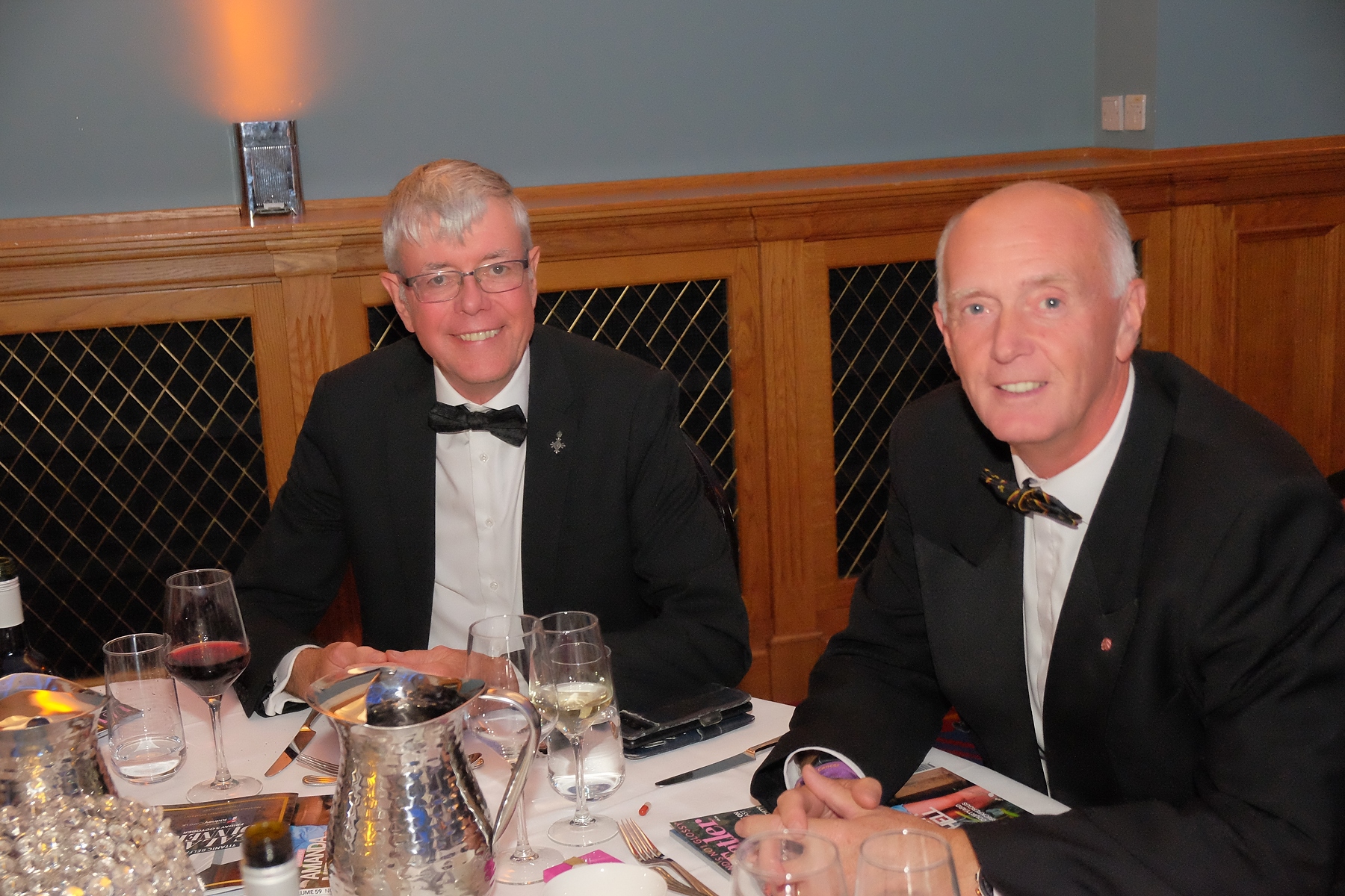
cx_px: 672
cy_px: 448
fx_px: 1681
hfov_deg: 43.6
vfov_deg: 29.9
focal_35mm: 45
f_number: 4.5
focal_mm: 30.2
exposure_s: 1/125
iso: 6400
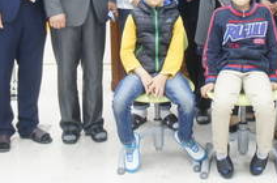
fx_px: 568
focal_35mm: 74
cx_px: 189
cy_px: -14
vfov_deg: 17.7
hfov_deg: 27.2
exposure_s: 1/60
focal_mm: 18
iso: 800
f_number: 4
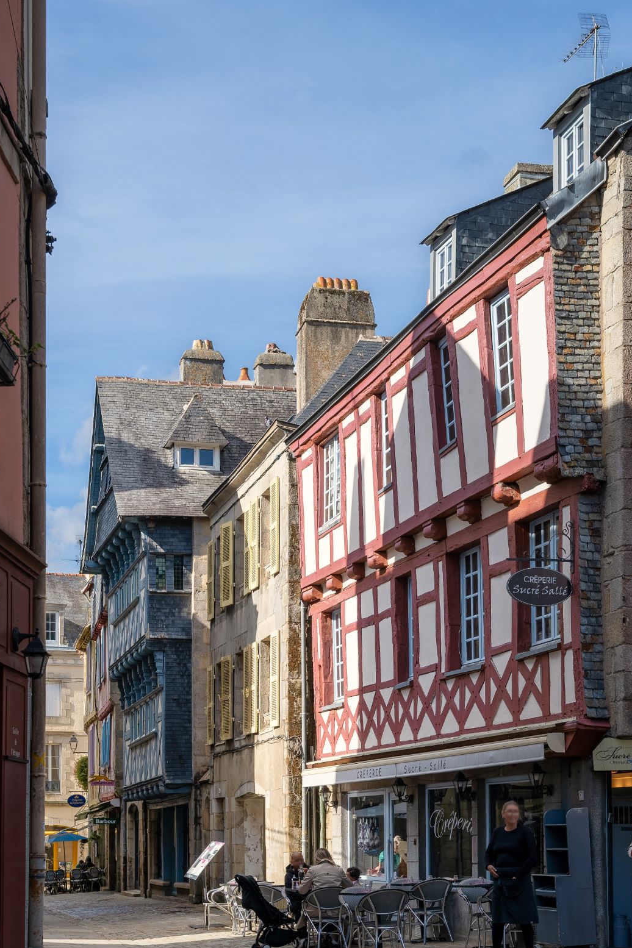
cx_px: 280
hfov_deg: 25.0
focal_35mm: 54
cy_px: 604
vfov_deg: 36.6
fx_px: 1423
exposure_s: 1/800
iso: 200
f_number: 7.1
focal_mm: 41
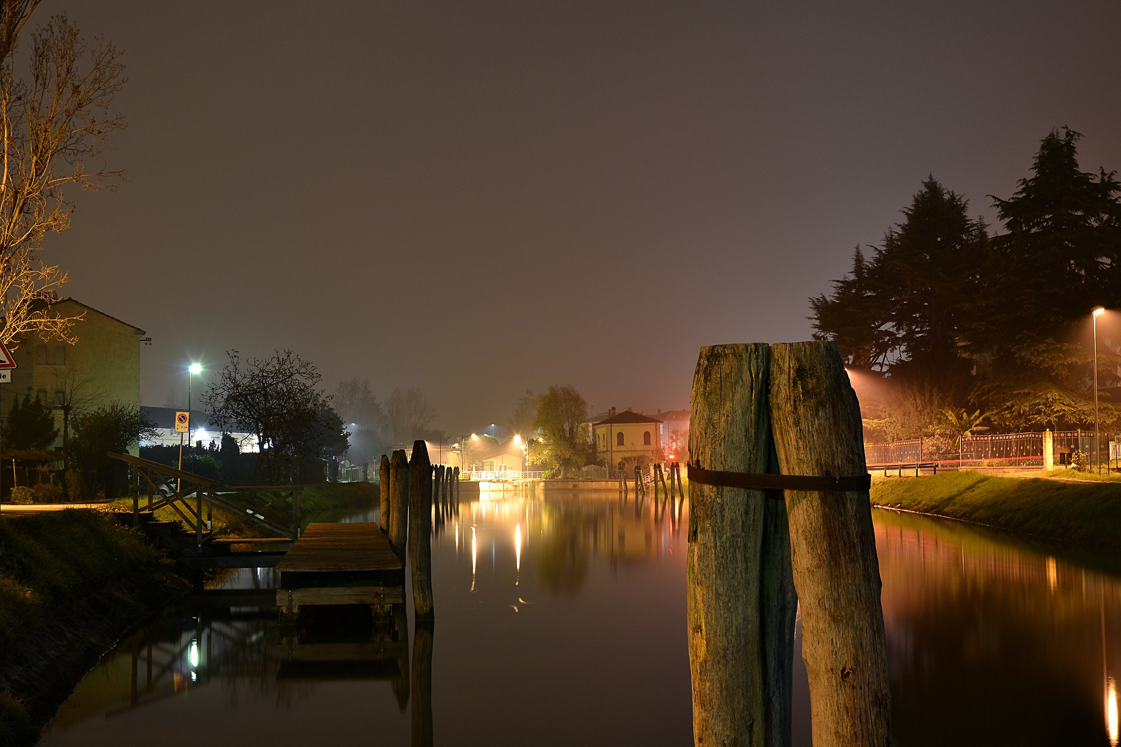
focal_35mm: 45
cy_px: 374
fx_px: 1401
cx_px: 560
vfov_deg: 29.9
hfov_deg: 43.6
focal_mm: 30
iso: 200
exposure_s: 30
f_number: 8
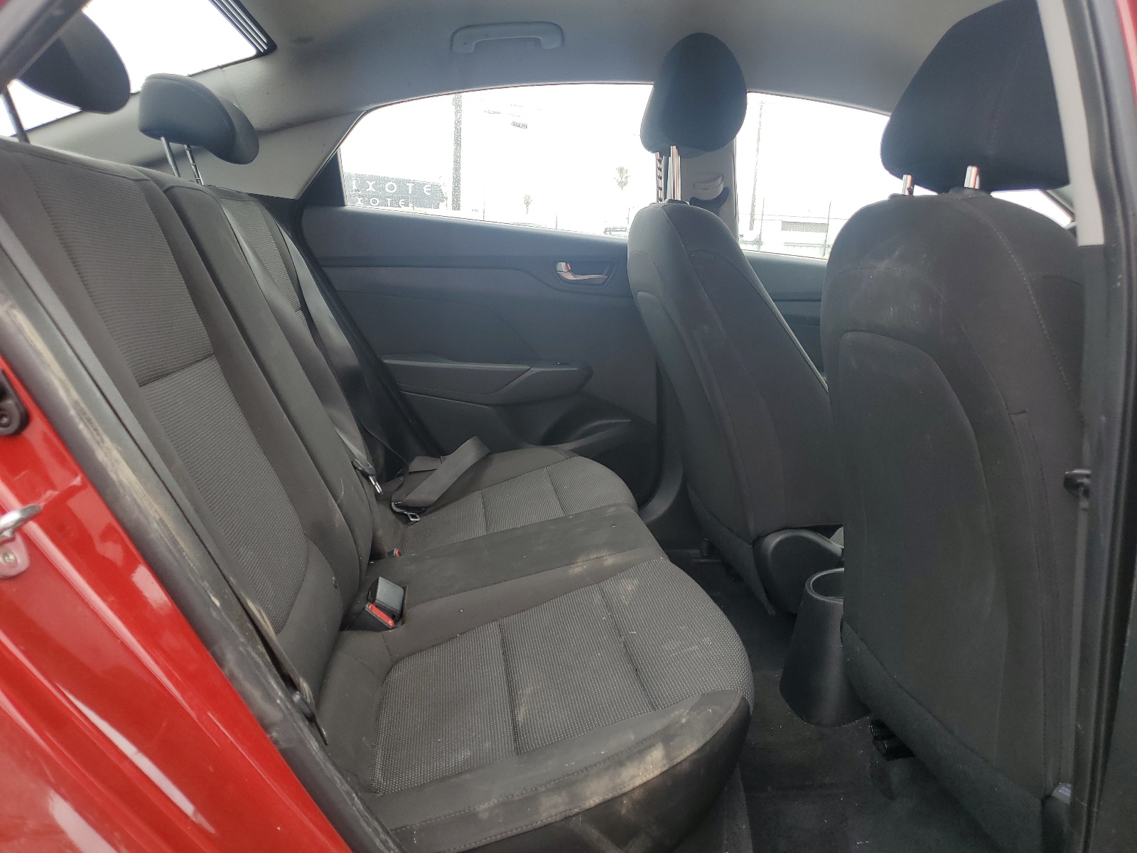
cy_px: 426
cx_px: 568
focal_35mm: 26
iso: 50
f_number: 1.5
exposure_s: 1/435
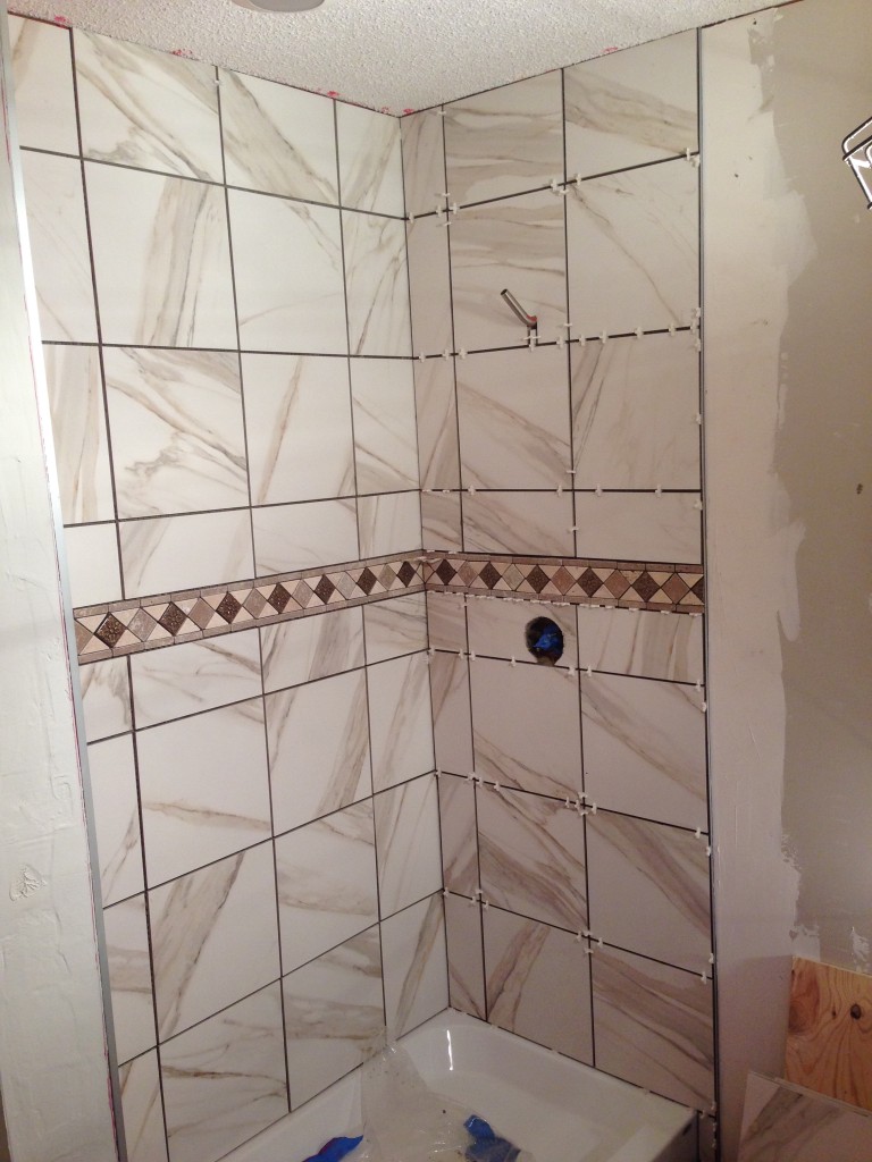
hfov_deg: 42.9
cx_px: 436
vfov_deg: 55.4
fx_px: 1108
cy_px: 581
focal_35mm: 33
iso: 100
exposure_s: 1/120
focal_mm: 4.12
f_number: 2.4
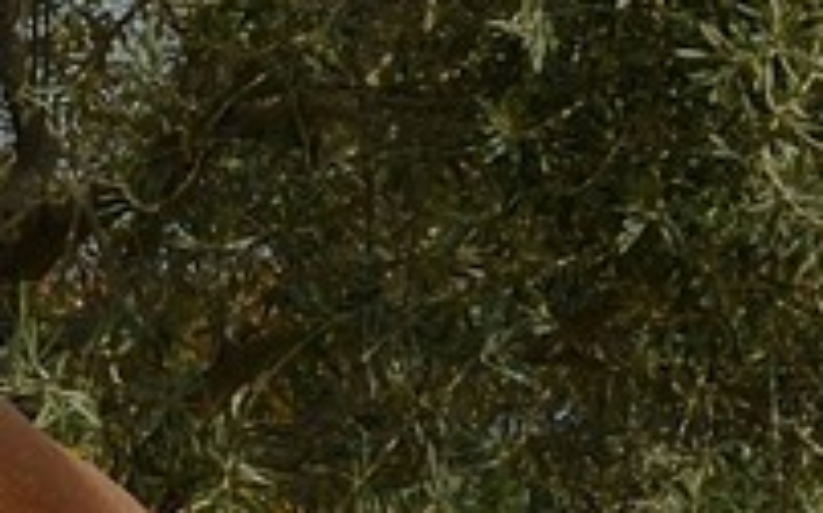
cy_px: 708
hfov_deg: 5.9
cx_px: -2347
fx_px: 6882
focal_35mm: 307
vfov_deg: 4.3
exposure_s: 1/640
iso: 200
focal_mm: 38
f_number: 10
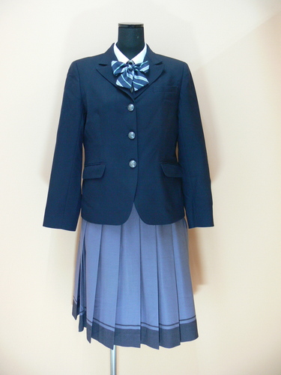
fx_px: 379
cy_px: 188
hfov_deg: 40.7
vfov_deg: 52.6
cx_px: 140
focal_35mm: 35
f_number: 2.8
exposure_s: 1/30
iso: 200
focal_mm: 7.4
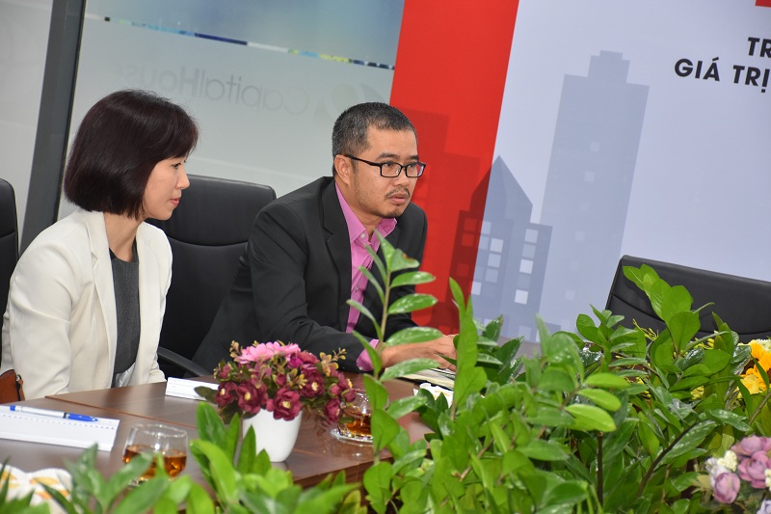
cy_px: 257
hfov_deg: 17.1
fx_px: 2569
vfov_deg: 11.4
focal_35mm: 120
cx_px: 386
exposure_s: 1/60
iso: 1000
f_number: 5.3
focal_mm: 80
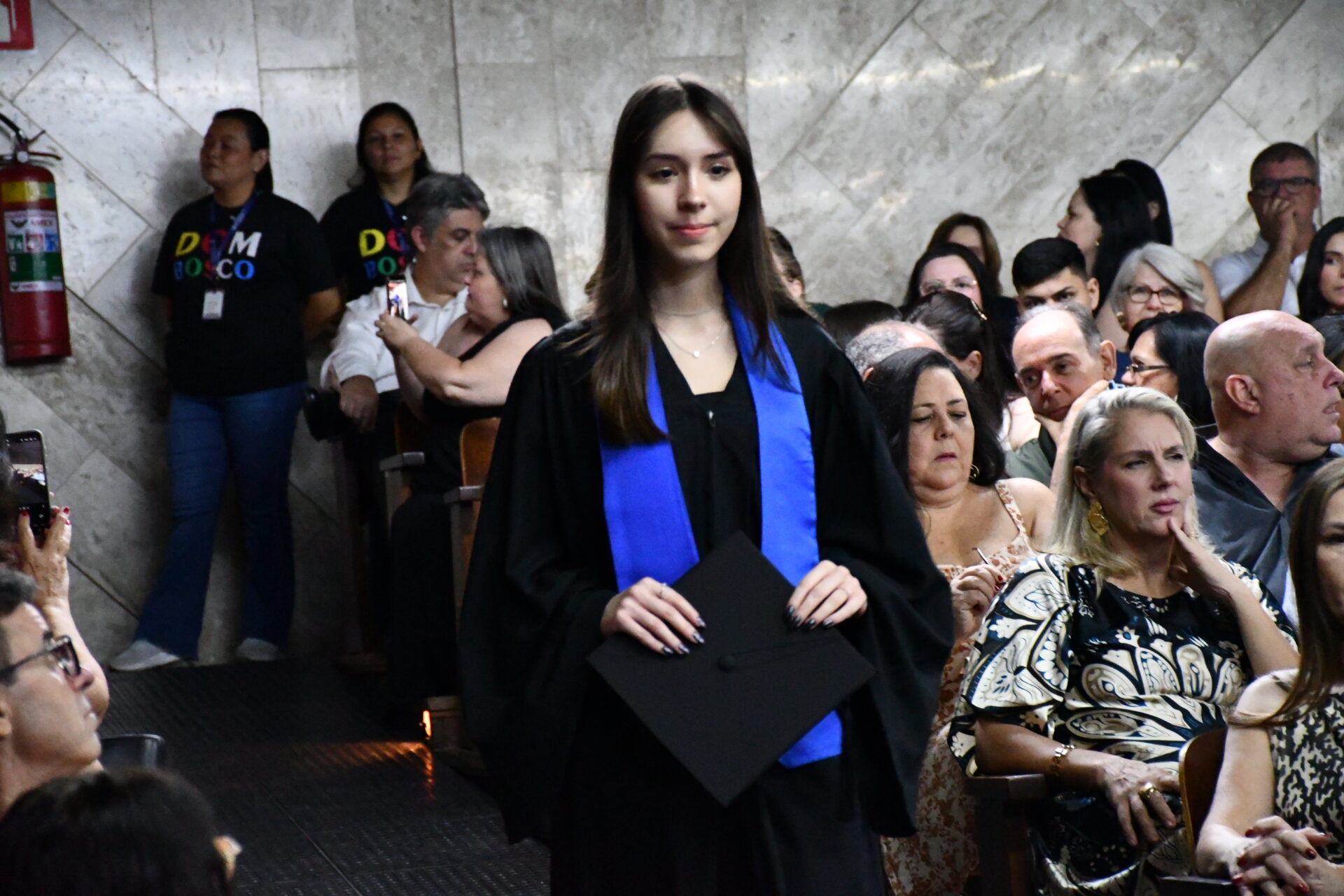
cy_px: 448
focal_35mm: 127
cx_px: 672
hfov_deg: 16.1
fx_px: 4741
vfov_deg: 10.8
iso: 12800
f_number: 5.3
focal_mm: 85
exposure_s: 1/80
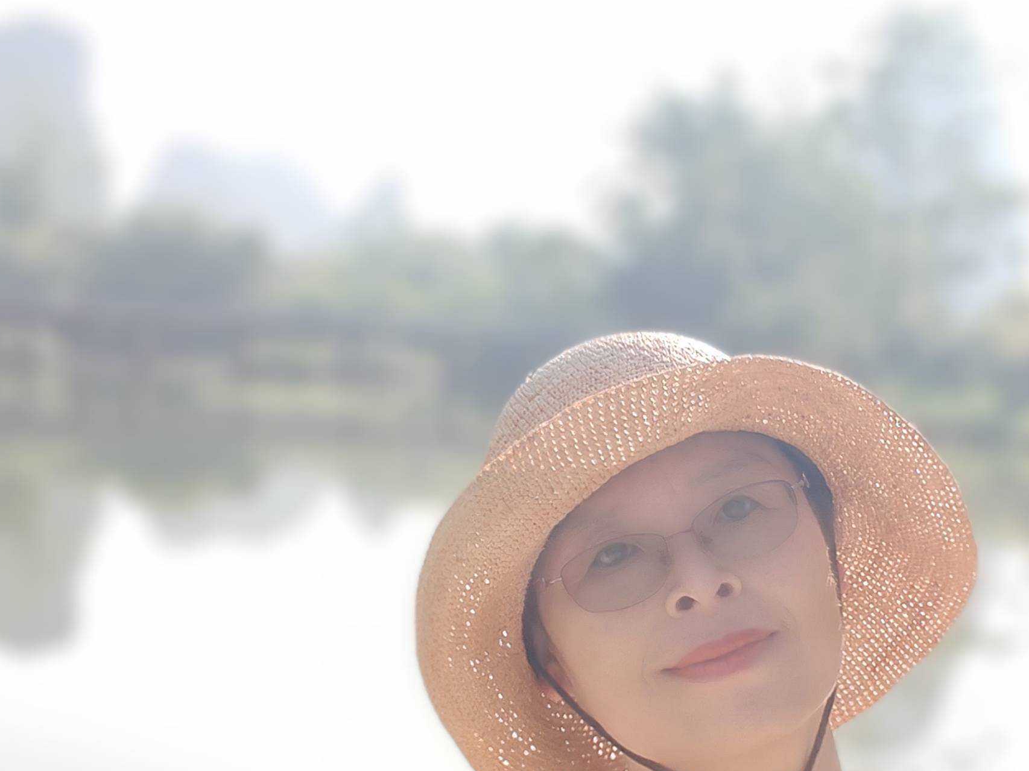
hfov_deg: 34.8
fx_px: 1634
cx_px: 642
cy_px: 511
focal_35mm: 55
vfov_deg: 26.4
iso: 50
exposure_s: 1/164
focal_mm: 2.66
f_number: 2.4
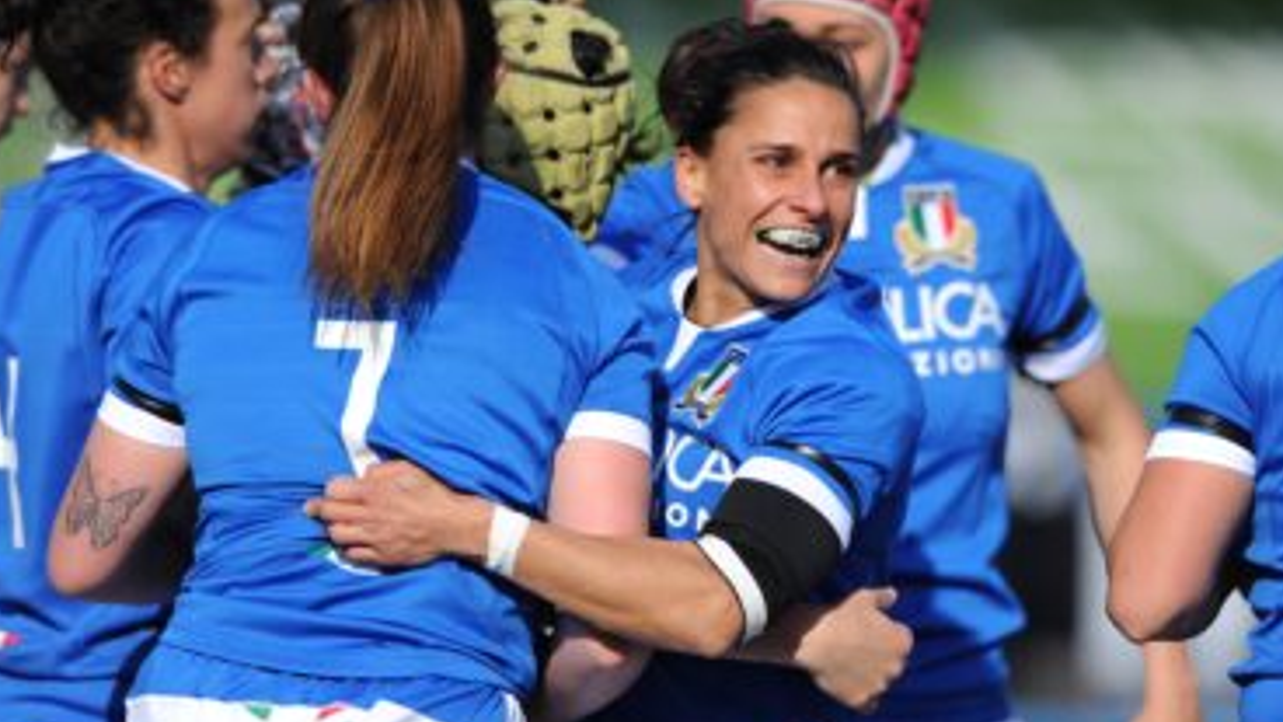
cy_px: 288
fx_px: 15479
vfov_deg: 2.7
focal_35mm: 455
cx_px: 669
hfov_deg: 4.7
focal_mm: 400
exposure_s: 1/2500
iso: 200
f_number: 4
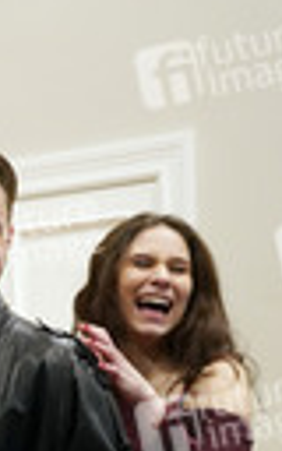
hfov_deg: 8.3
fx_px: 1758
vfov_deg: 14.3
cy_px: 507
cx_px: -432
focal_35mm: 143
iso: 3200
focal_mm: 40
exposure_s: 1/125
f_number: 4.5
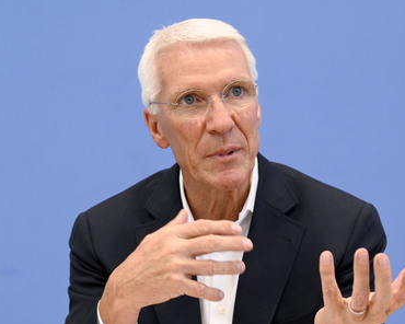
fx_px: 1642
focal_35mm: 137
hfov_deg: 14.1
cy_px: 162
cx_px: 190
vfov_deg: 11.3
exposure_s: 1/400
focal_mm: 120
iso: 3200
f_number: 5.6
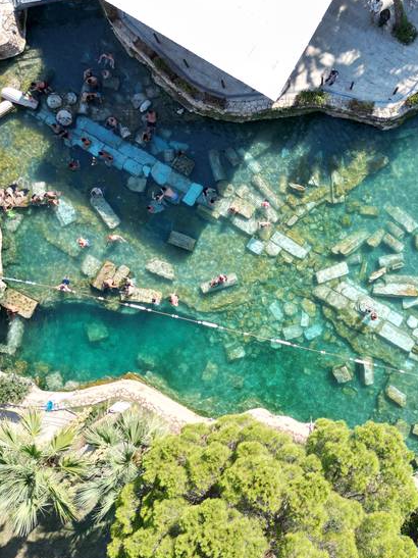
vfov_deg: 55.4
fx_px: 532
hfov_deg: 41.9
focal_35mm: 33
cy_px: 282
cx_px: 301
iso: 130
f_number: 1.7
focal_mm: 6.72
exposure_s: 1/1600
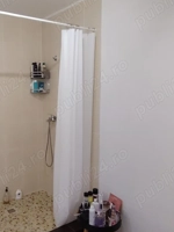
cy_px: 107
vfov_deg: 53.9
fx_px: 228
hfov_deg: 40.9
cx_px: 49
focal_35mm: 34
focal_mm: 1.42
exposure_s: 1/50
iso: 259
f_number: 2.2
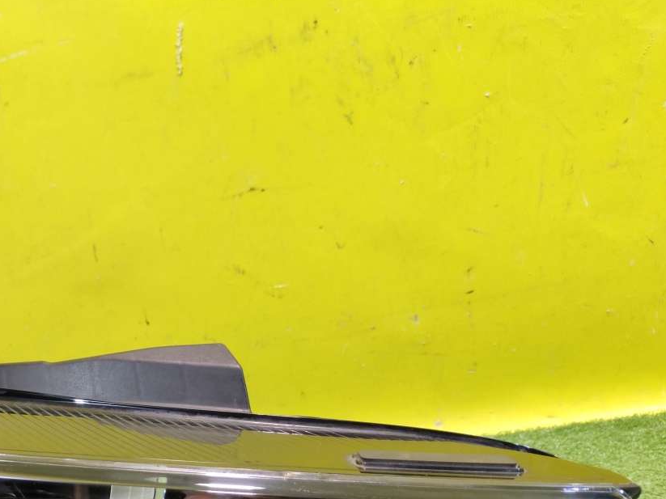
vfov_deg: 32.9
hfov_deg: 41.8
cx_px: 88
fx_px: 808
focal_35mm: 42
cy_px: 431
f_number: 1.88
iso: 292
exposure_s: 1/50
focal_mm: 5.59
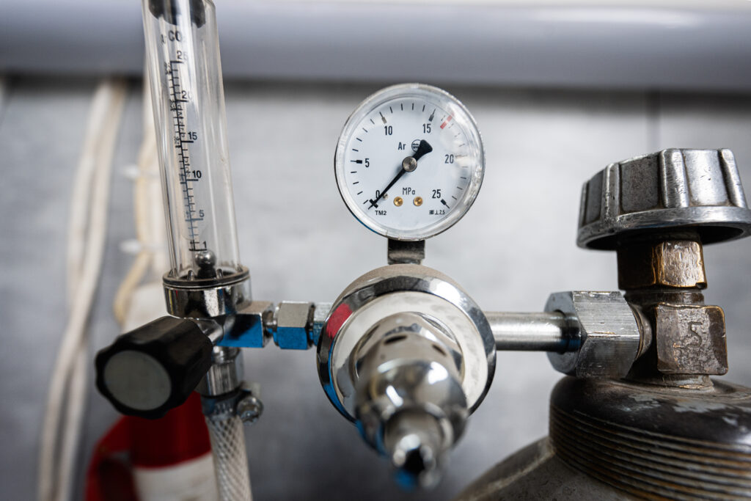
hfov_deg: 104.2
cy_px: 250
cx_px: 376
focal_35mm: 14
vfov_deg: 81.2
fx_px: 292
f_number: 2.8
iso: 200
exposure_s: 1/400
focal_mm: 14
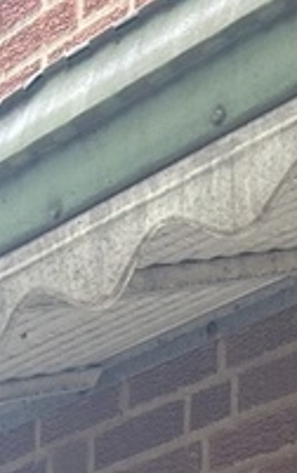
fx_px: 1913
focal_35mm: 148
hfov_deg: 8.8
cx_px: 370
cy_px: 1179
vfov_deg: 11.4
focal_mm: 5.7
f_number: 1.5
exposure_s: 1/121
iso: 64
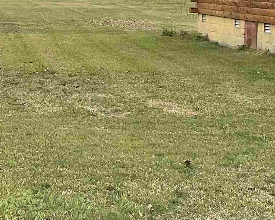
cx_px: 56
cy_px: 25
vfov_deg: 13.2
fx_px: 944
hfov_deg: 16.5
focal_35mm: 116
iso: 16
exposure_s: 1/1144
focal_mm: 3
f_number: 1.8
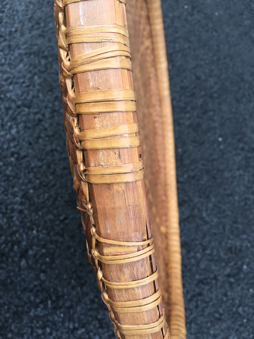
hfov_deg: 48.2
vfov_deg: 61.7
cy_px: 170
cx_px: 127
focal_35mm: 29
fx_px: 284
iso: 40
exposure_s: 1/100
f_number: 2.2
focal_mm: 4.15
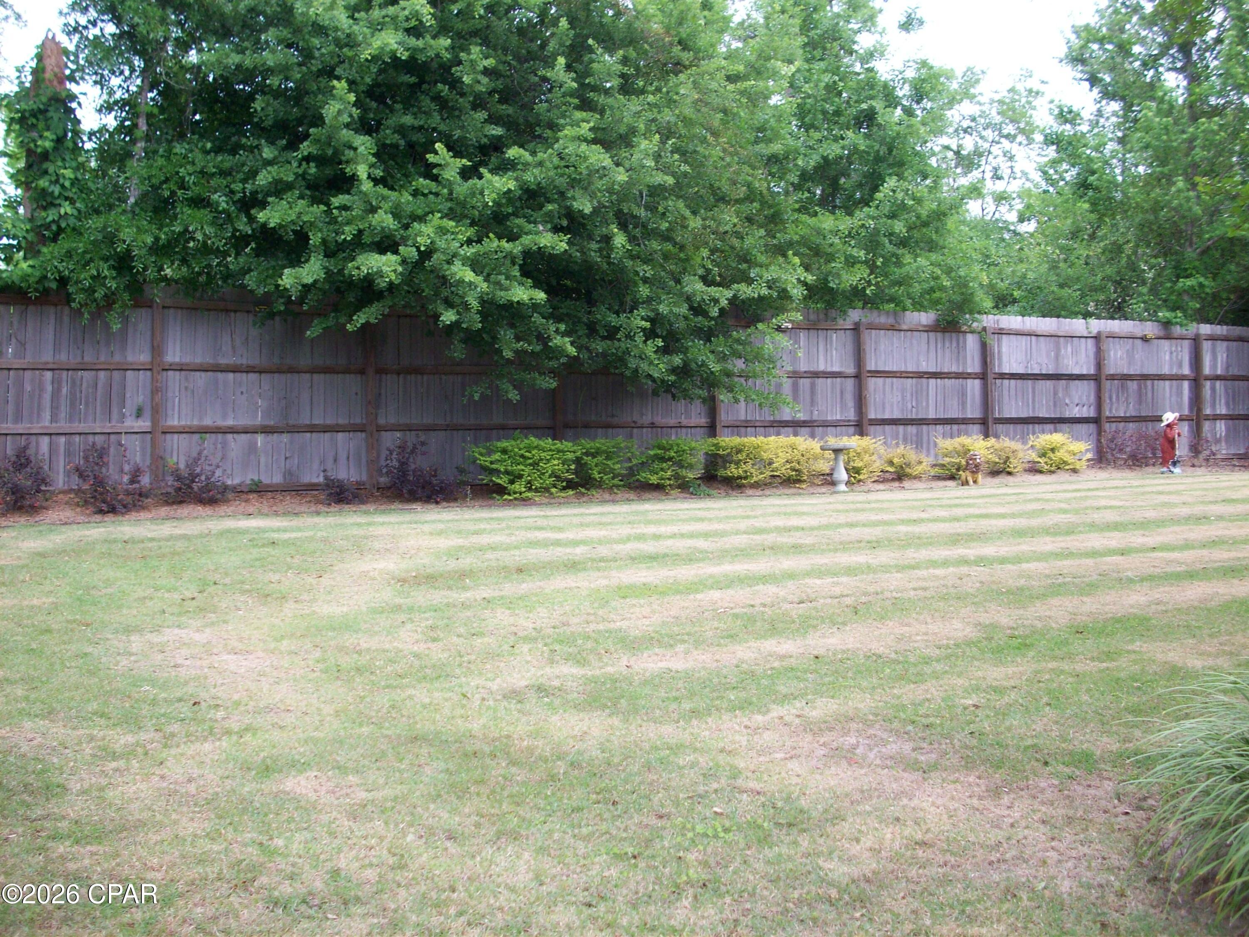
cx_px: 624
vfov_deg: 38.7
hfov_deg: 50.1
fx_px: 1335
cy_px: 468
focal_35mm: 37
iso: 80
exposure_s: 1/239
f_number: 2.8
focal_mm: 6.2
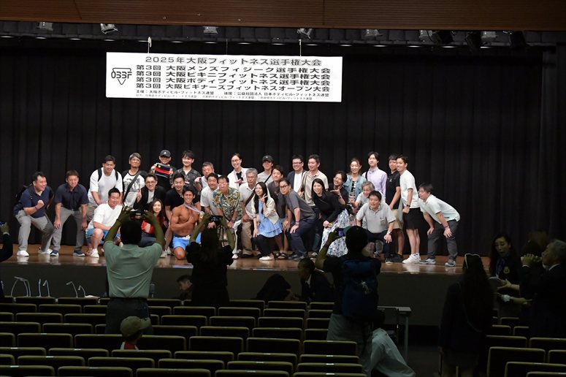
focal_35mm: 75
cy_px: 188
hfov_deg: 27.0
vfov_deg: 18.2
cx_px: 283
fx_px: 1179
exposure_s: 1/400
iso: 6400
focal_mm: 50
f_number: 5.6
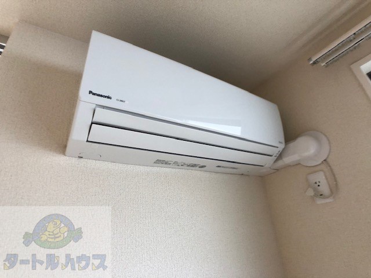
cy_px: 139
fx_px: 300
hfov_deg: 63.4
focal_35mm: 28
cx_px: 186
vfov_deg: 49.7
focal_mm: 4
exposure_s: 1/30
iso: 32
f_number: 1.8
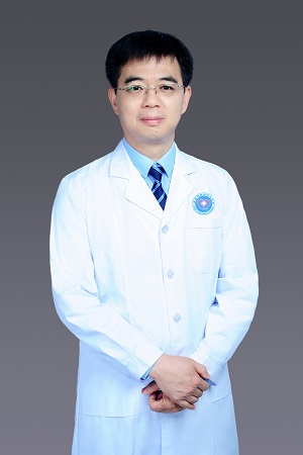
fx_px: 631
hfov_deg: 27.0
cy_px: 228
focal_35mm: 50
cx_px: 152
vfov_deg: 39.6
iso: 200
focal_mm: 50
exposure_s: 1/160
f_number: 9
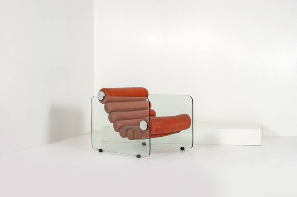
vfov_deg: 25.6
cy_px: 98
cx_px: 148
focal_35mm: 52
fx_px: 432
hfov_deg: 37.9
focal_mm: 35
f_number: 18
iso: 125
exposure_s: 1/200
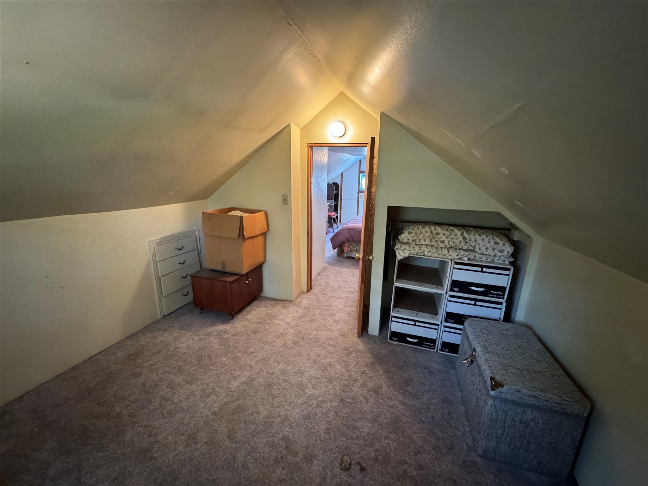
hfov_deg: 102.1
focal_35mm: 14
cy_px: 243
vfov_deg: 85.7
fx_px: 262
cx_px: 324
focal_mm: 2.22
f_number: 2.2
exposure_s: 1/40
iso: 800
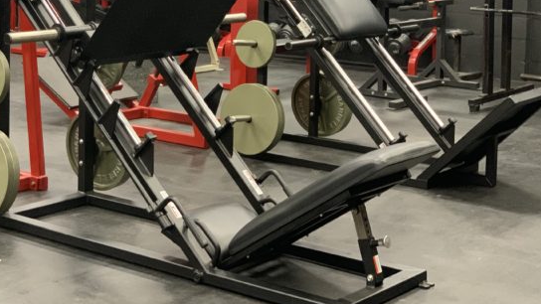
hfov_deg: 26.3
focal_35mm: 80
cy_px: 42
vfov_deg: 15.0
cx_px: 166
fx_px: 1148
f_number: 2.4
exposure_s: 1/30
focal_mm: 6
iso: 500
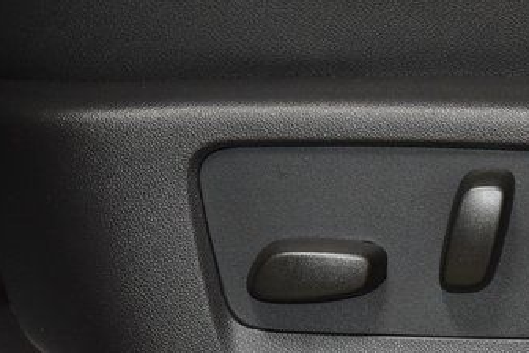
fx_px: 2939
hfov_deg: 10.2
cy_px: 210
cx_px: 474
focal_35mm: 200
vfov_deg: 6.9
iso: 2800
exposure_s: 1/80
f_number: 4.5
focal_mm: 70
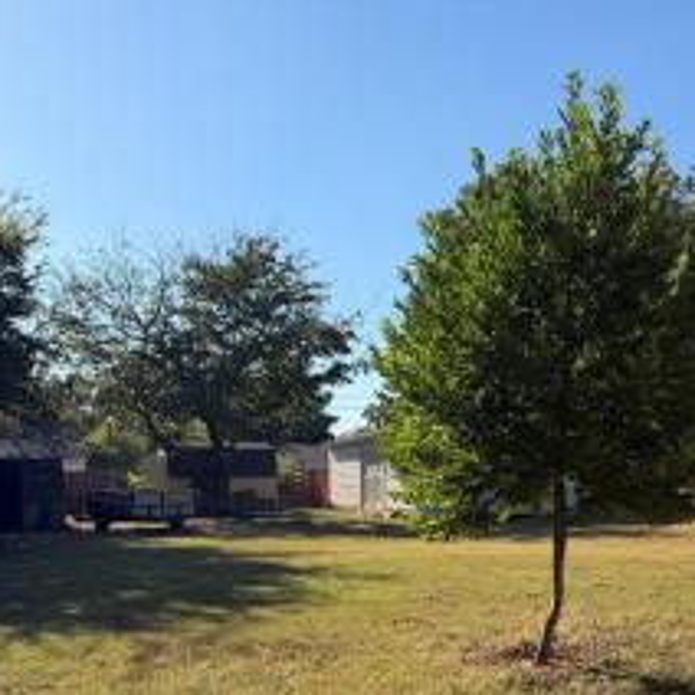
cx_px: 574
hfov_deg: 39.9
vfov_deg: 41.1
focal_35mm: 40
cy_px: 482
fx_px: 909
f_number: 1.78
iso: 80
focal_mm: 6.76
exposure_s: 1/3953
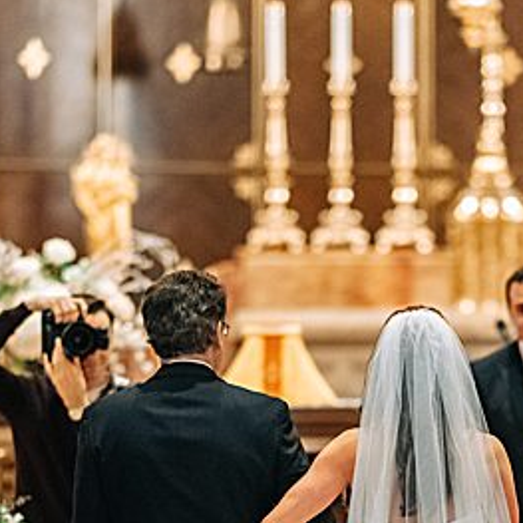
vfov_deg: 5.5
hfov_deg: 5.5
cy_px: 512
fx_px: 5453
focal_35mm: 319
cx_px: 439
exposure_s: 1/160
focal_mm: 105
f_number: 1.4
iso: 800
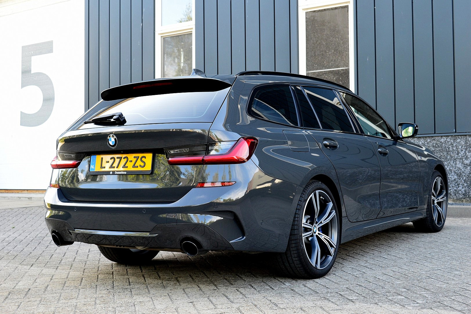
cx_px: 236
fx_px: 628
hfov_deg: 41.1
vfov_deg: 28.1
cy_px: 157
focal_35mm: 48
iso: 400
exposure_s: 1/60
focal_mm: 32
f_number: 8
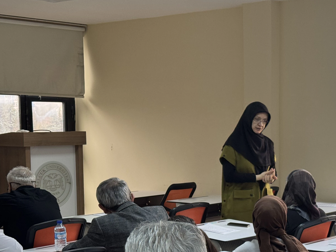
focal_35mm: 80
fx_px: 776
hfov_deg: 24.2
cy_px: 196
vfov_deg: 18.3
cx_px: 248
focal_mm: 6.76
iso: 125
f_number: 1.78
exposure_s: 1/50
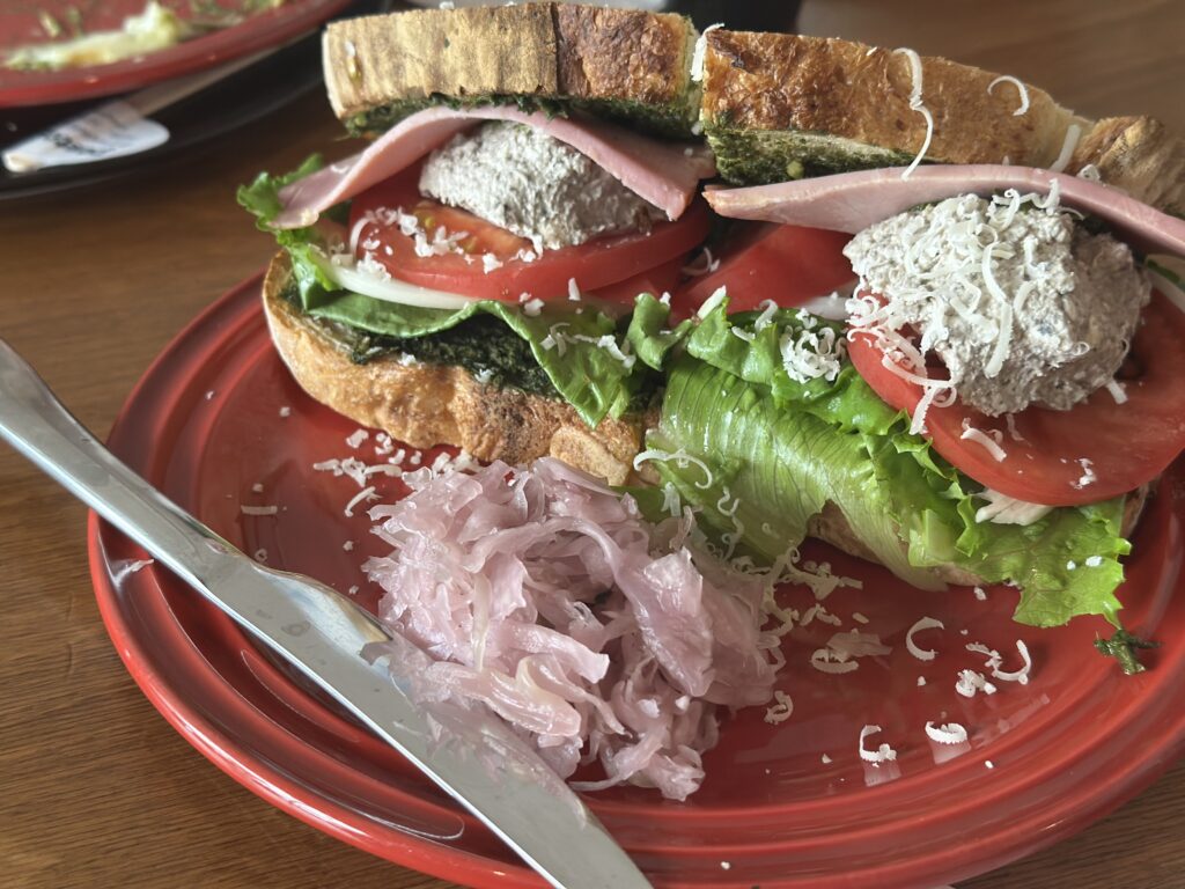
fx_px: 1643
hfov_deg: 39.7
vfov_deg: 30.3
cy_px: 444
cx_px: 592
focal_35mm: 48
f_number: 1.78
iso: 320
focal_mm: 6.86
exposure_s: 1/60
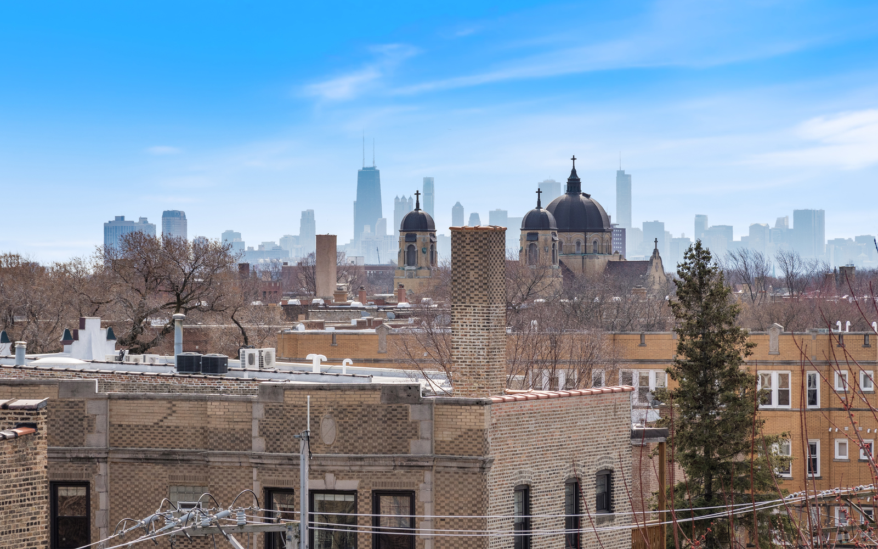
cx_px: 436
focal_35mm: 131
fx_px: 3134
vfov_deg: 10.0
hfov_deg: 15.9
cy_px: 265
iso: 160
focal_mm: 85
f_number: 11
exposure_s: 1/500
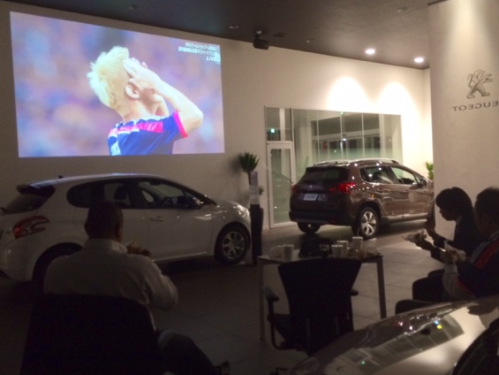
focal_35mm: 34
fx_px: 490
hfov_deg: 53.9
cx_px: 241
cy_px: 178
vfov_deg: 41.8
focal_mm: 4.12
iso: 200
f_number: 2.2
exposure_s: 1/30
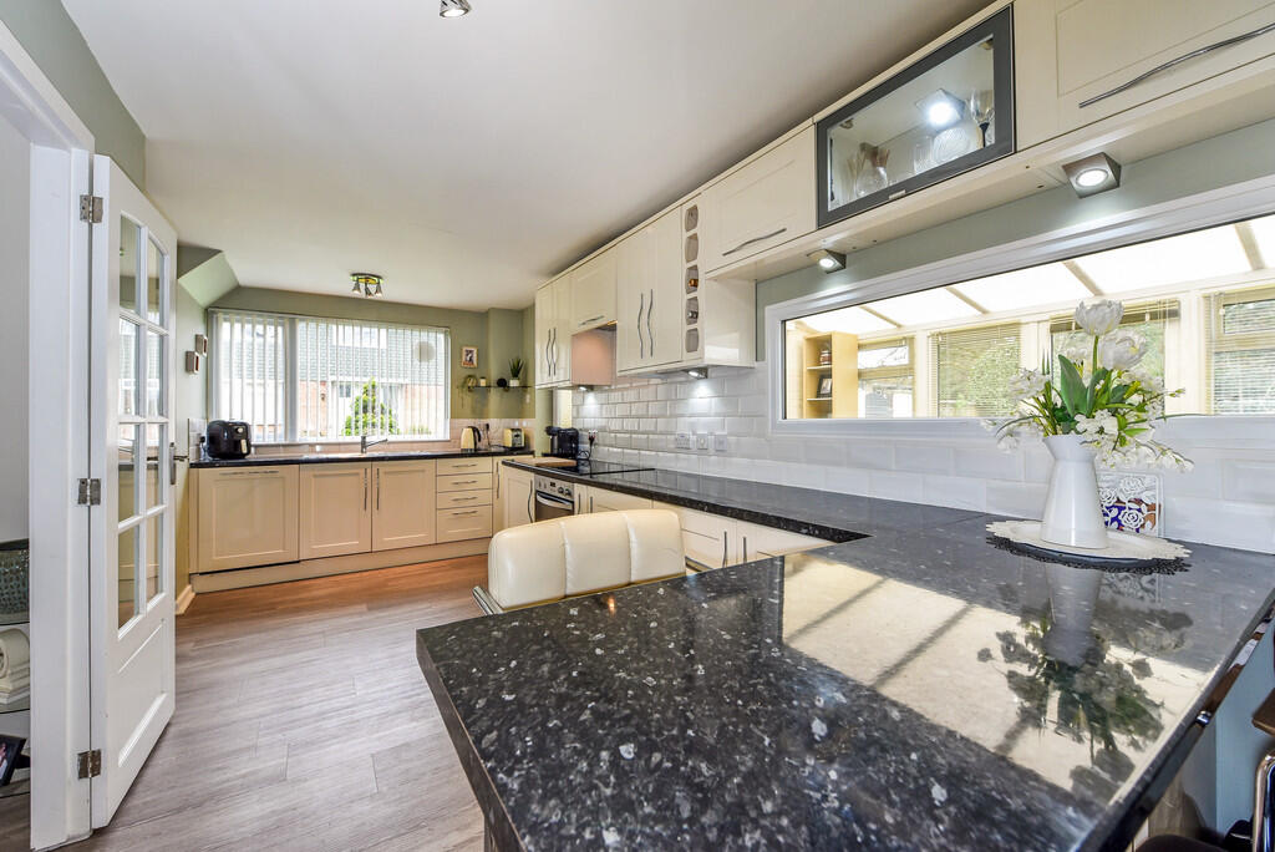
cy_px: 426
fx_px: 496
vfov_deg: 81.3
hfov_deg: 104.2
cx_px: 638
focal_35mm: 14
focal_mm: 14
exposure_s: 1/60
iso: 400
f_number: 7.1
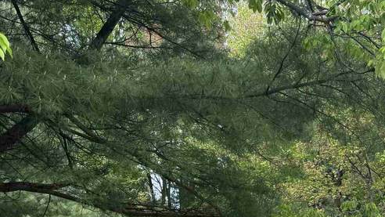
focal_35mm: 68
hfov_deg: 28.9
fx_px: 694
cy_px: 287
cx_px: 388
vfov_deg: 16.7
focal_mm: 6.76
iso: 80
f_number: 1.78
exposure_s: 1/792
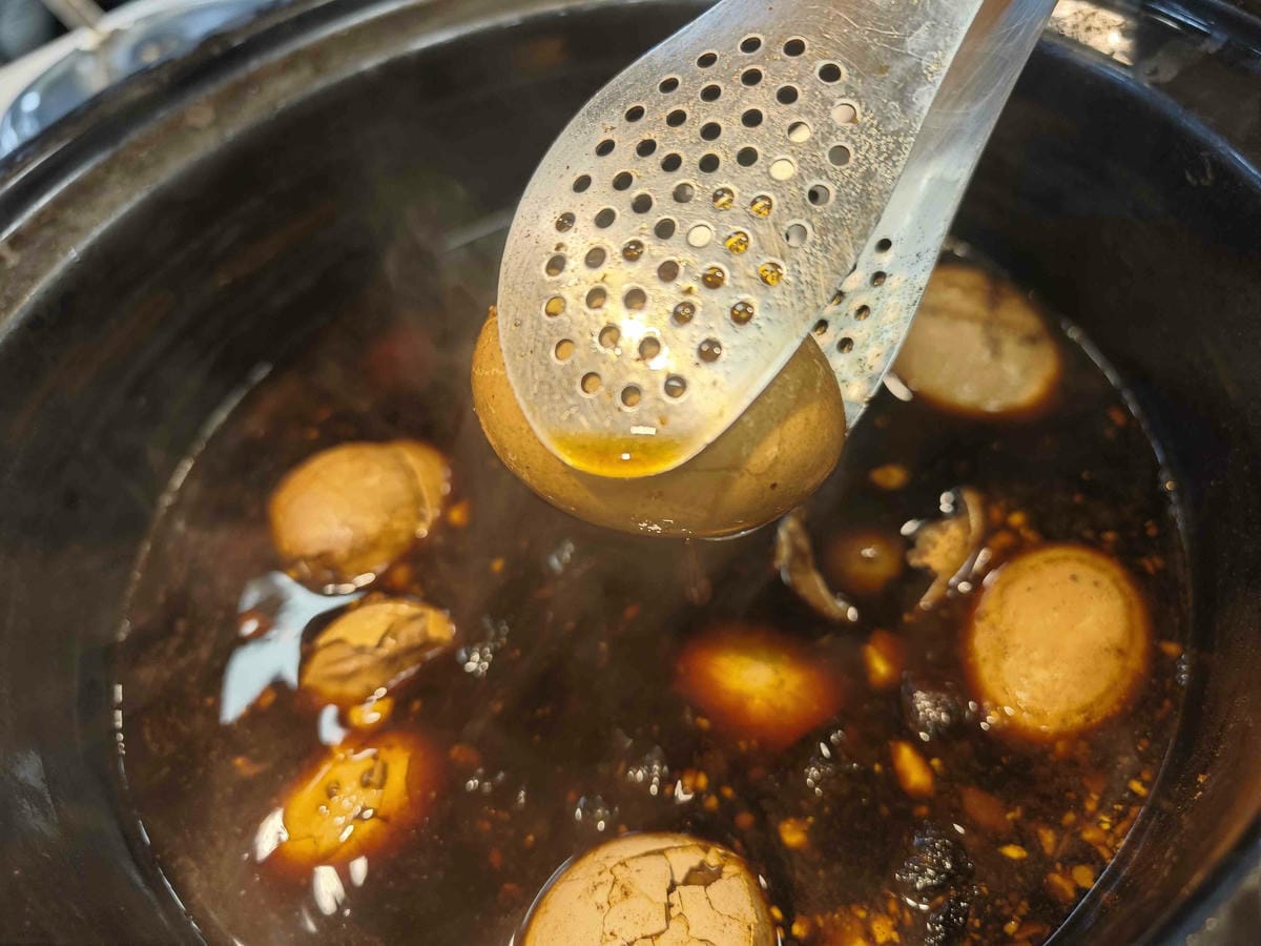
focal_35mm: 23
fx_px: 838
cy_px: 473
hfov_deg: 73.9
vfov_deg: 58.9
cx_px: 630
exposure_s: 1/60.1
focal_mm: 8.72
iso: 500
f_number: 2
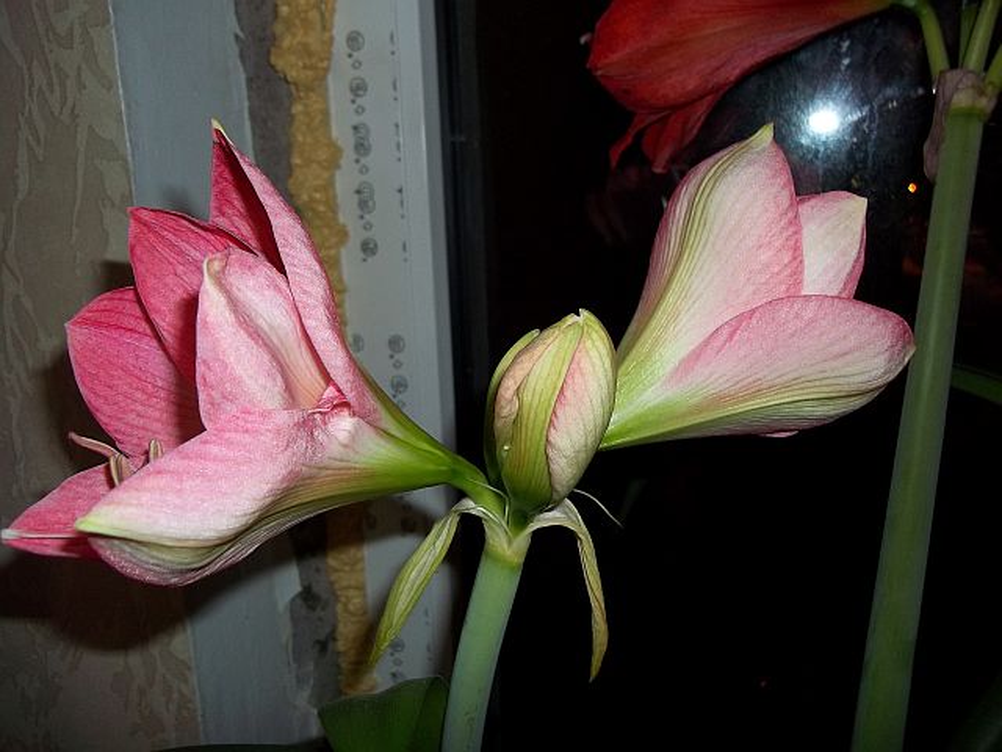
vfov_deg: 44.2
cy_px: 376
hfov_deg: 56.8
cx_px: 501
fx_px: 926
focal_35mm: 32
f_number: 2.9
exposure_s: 1/30
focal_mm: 5.7
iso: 80
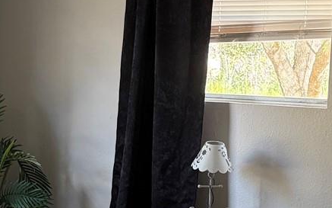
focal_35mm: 101
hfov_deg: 20.6
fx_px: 914
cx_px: 206
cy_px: 168
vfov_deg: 12.9
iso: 125
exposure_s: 1/101
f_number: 1.6
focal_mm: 5.96
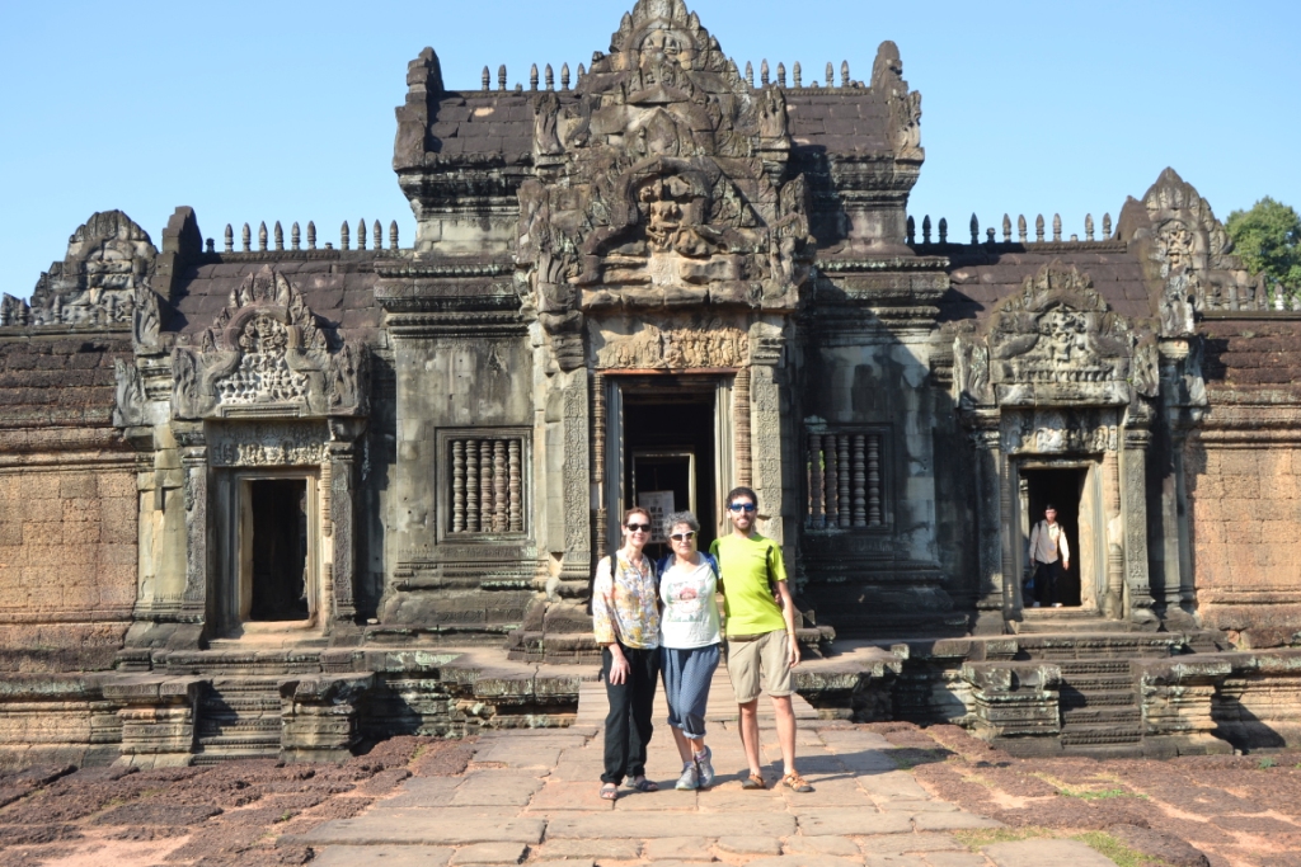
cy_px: 434
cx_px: 650
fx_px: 1247
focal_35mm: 34
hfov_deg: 55.1
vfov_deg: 38.4
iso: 100
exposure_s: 1/160
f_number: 6.3
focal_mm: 23
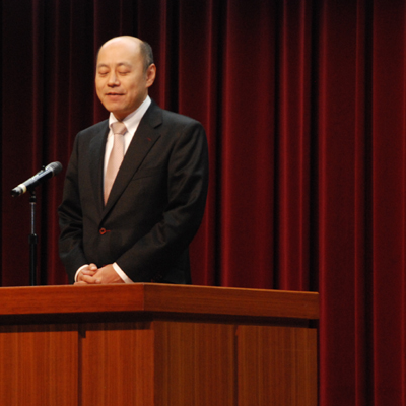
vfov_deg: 6.8
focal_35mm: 259
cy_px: 203
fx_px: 3432
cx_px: 117
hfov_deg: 6.8
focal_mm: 135
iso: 1600
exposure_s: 1/60
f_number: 6
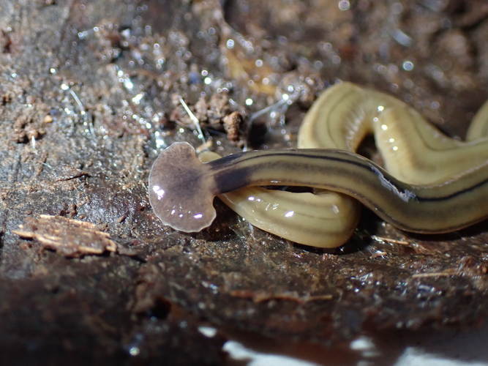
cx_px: 244
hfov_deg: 27.4
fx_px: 1001
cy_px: 183
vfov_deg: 20.7
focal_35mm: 71
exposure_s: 1/60
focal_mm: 12.73
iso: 800
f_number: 11
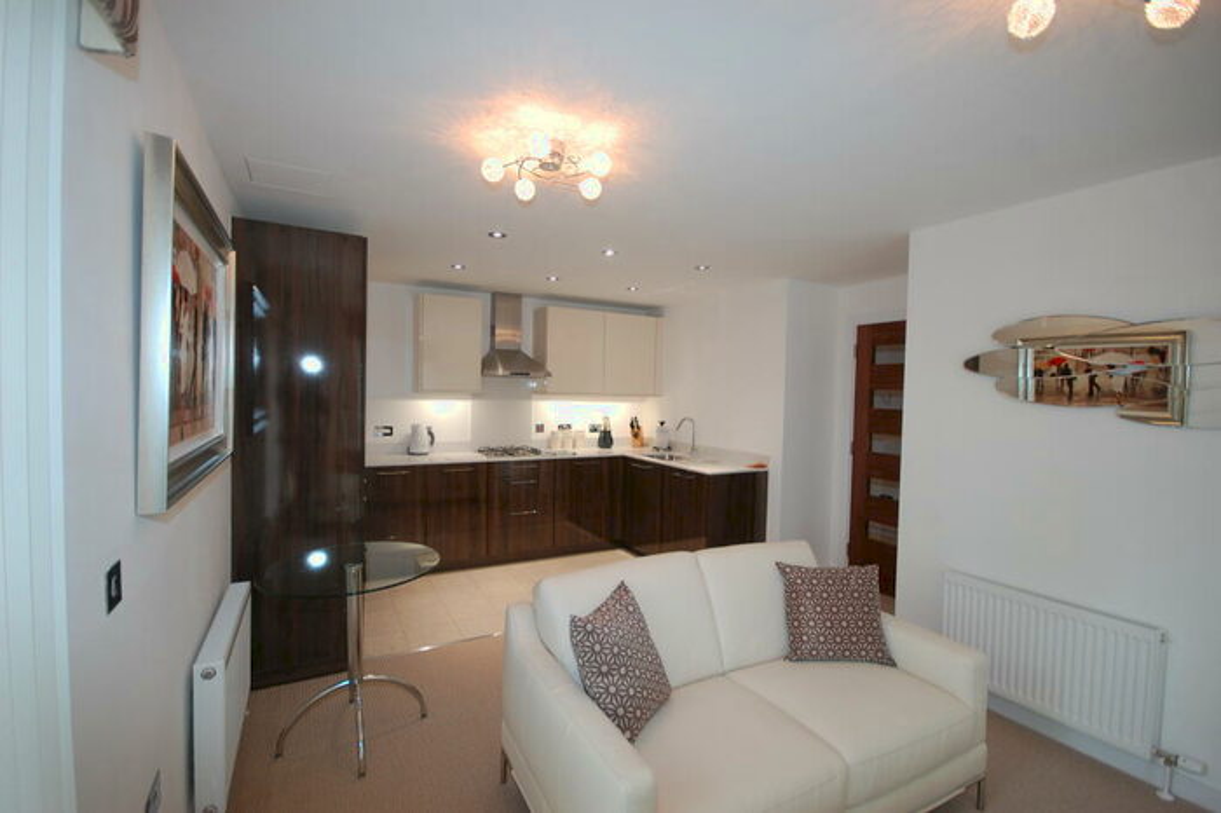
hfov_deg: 100.4
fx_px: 508
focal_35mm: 15
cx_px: 610
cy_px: 406
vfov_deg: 77.3
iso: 400
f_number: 4
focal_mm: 10
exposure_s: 1/50
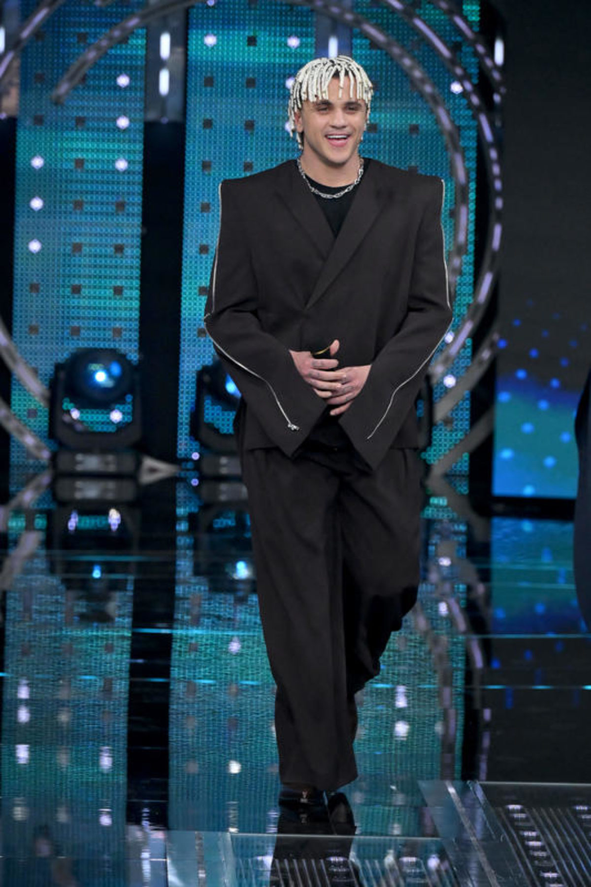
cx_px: 296
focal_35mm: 200
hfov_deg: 6.9
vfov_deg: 10.3
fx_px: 4927
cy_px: 444
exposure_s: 1/400
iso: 8000
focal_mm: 200
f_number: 5.6
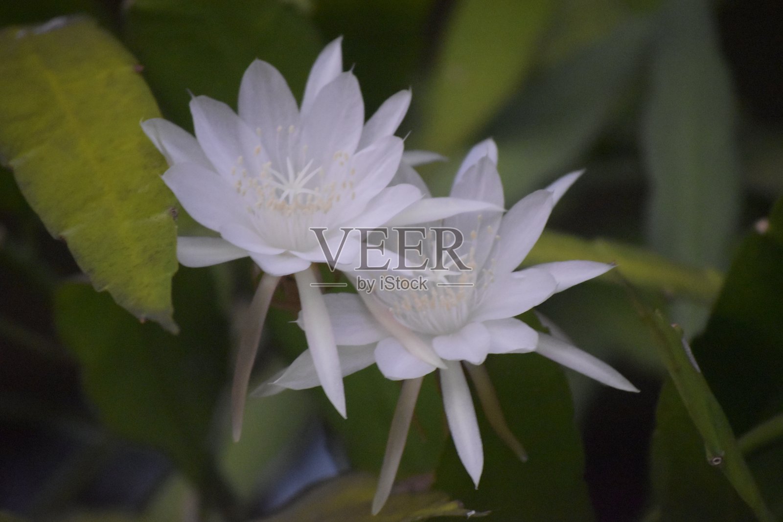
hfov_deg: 7.8
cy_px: 261
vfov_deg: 5.2
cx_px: 392
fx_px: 5709
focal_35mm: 262
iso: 6400
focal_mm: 175
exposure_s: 1/100
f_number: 5.6
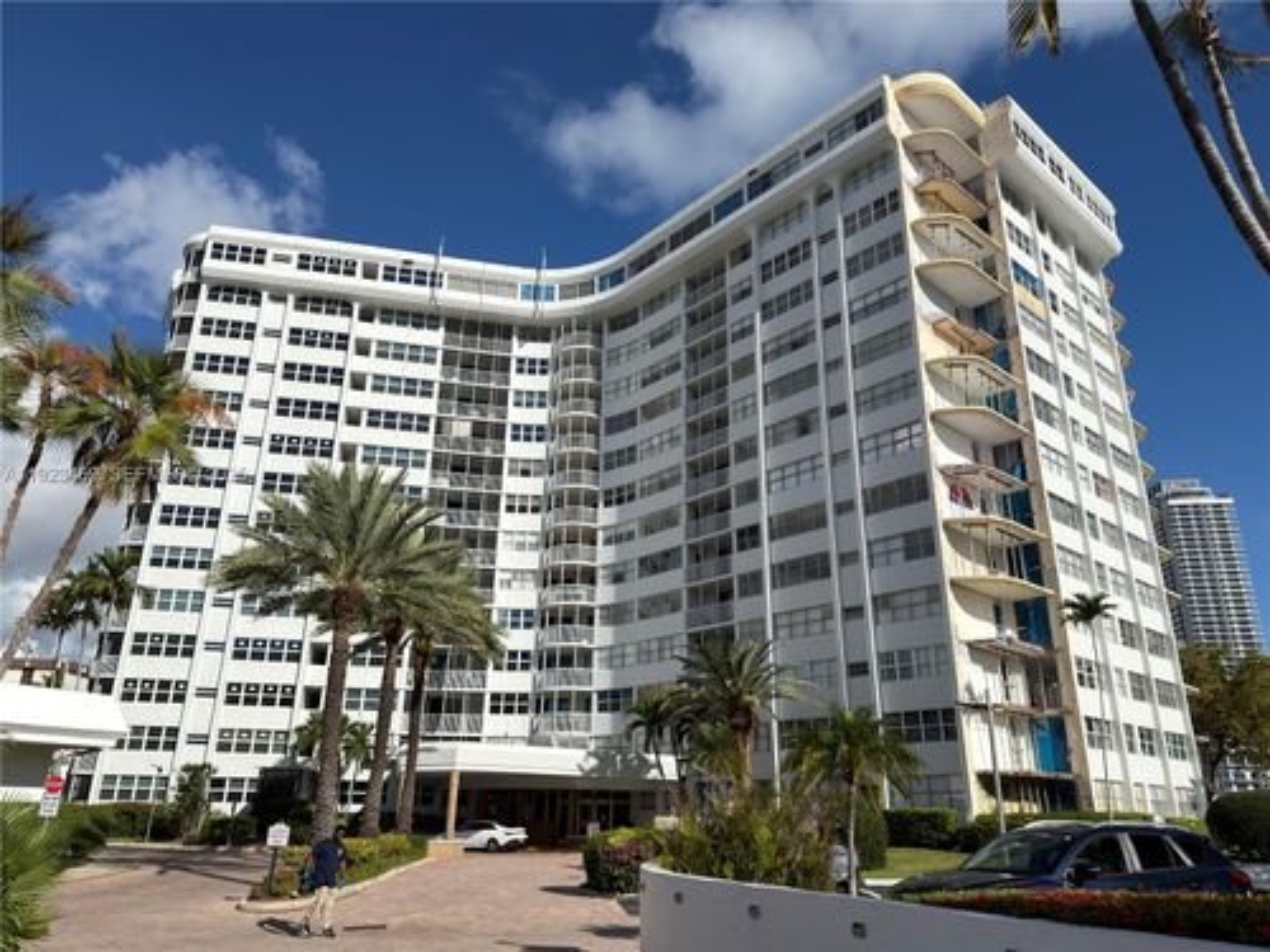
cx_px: 635
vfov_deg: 56.8
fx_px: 881
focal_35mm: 24
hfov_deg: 71.6
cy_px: 476
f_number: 1.78
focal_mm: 6.76
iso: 64
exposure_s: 1/8929
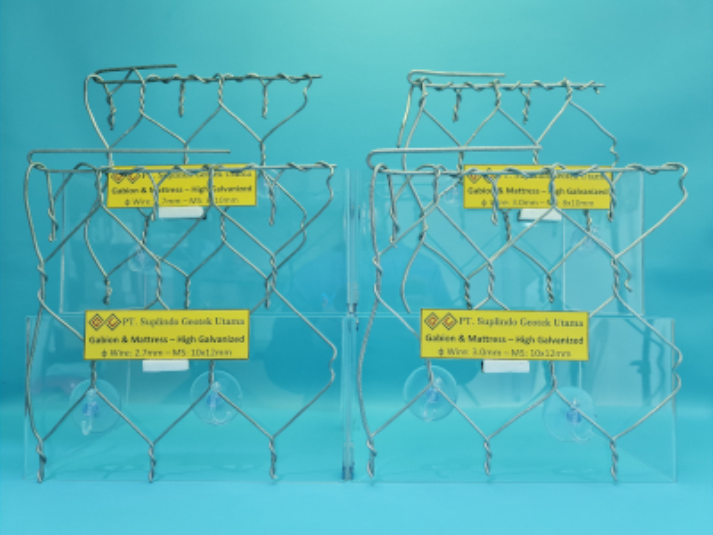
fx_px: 515
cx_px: 356
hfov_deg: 69.4
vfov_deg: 54.9
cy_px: 268
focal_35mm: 25
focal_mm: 7
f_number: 1.8
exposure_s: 1/50
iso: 320
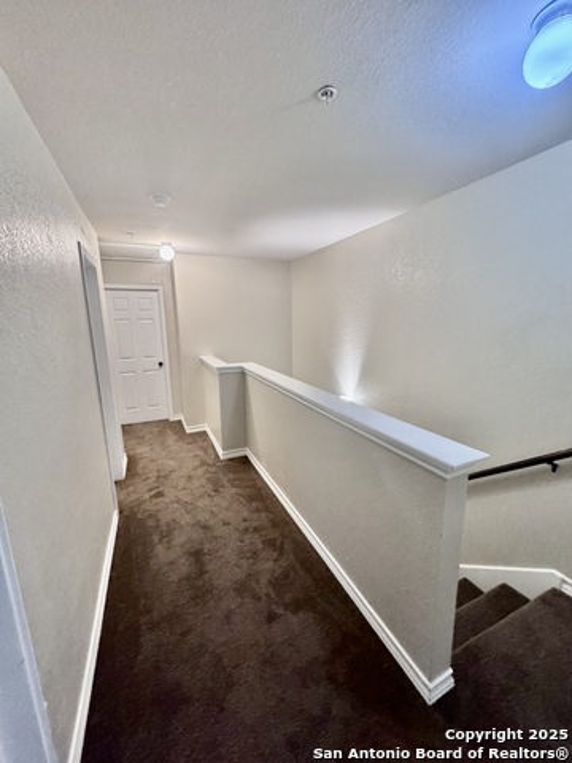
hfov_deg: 85.7
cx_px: 286
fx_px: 308
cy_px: 382
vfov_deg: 102.1
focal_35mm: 14
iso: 400
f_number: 2.2
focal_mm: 2.22
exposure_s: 1/60
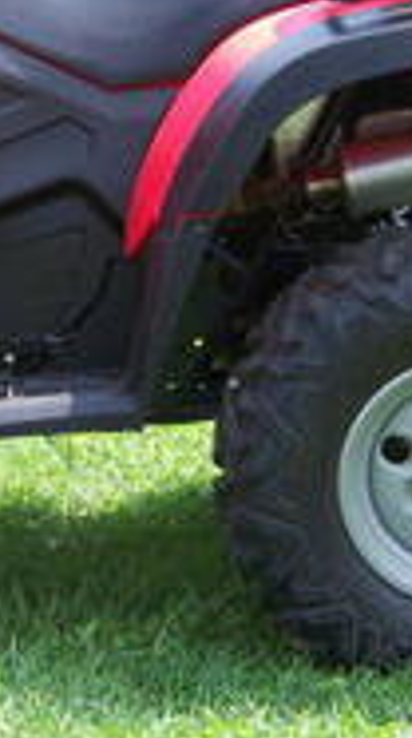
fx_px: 4468
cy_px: 220
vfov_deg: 9.4
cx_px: -32
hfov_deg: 5.3
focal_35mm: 229
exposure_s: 1/250
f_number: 3.2
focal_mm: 13.2
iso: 64
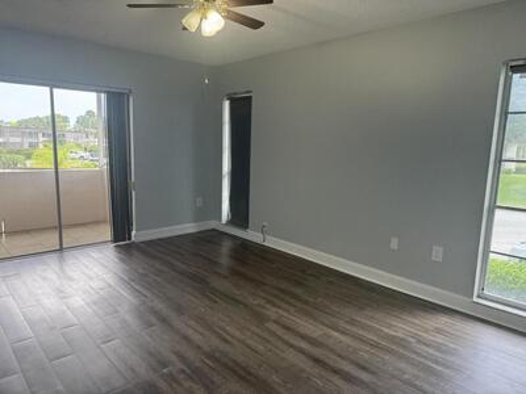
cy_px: 197
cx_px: 263
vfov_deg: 56.8
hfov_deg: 71.6
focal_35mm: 24
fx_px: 365
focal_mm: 6.76
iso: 100
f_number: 1.78
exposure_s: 1/120
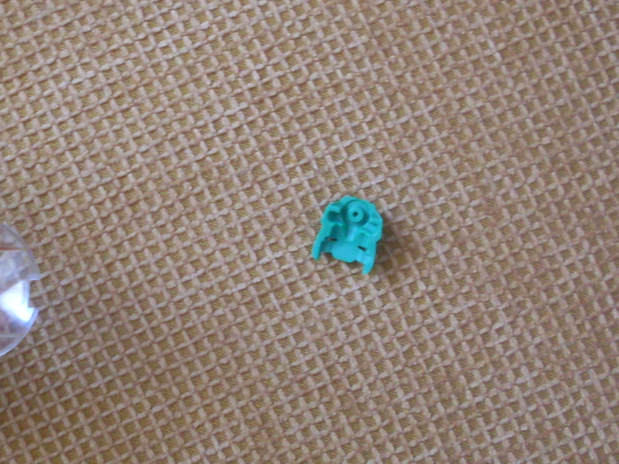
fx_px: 1413
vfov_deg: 18.7
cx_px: 134
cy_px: 257
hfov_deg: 24.4
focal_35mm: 79
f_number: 2.8
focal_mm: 6.3
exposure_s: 1/10
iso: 200
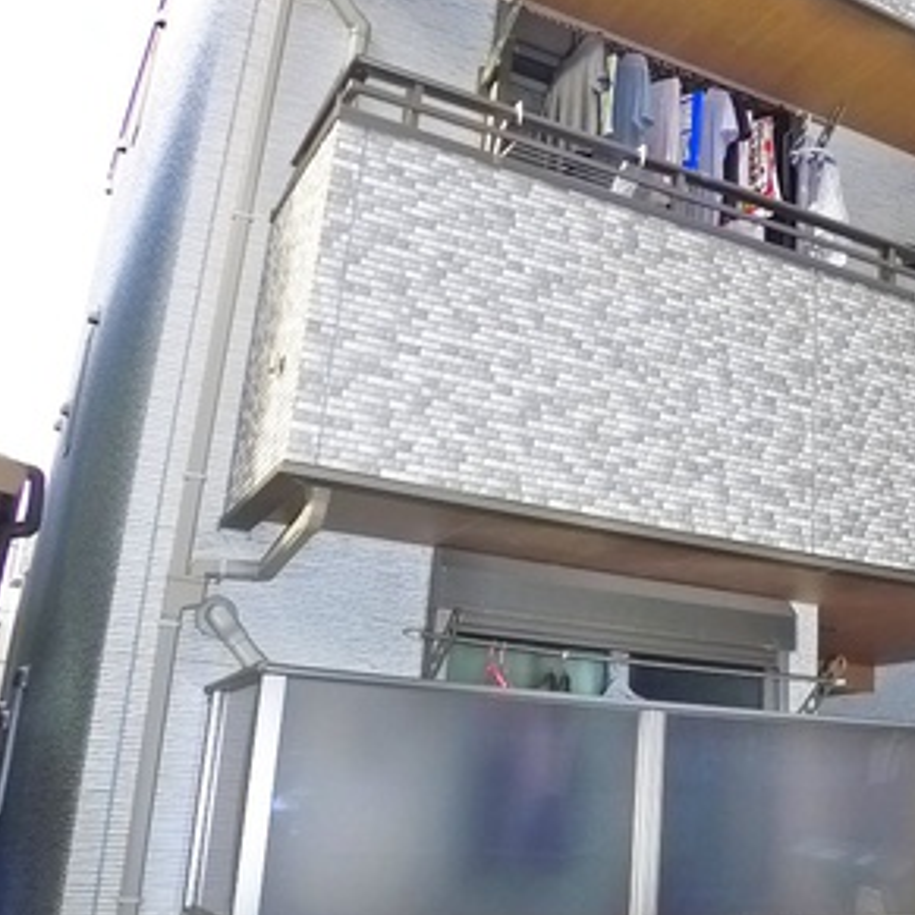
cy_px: 428
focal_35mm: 51
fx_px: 1525
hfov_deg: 32.3
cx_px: 756
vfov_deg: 33.4
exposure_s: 1/200
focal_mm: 5.1
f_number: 2.8
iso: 400
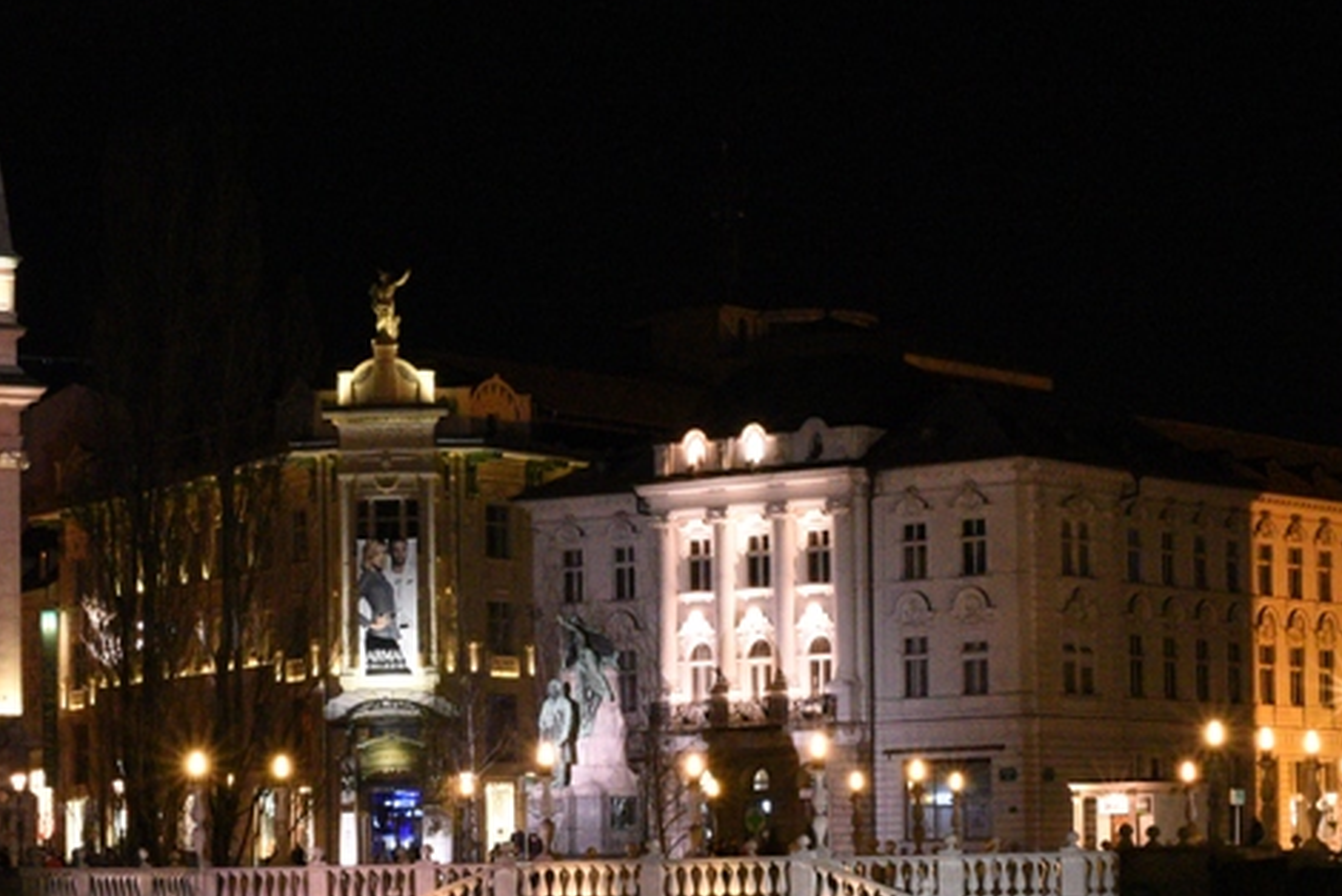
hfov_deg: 18.7
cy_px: 702
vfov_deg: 12.5
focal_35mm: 109
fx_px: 4066
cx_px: 611
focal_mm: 50
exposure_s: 1/5
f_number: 16
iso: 10000
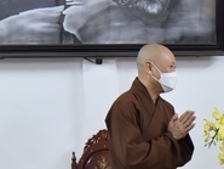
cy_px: 140
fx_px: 524
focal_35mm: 81
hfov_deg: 21.5
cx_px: 303
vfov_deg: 18.0
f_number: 4
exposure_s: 1/50
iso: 2000
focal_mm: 24
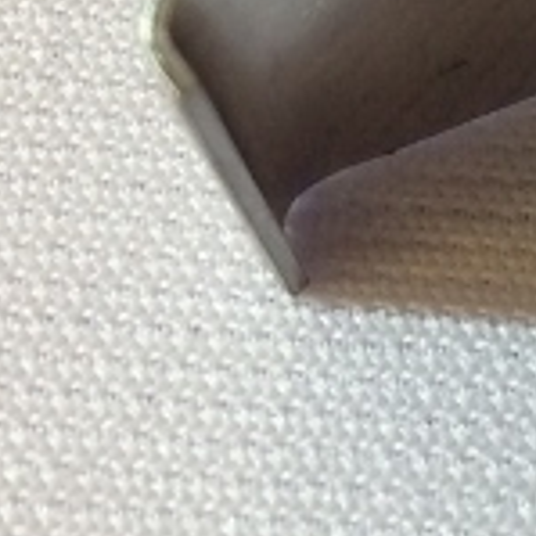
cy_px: 25
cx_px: 788
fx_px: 2663
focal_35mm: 152
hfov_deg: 11.1
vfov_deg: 11.4
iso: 32
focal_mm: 3.3
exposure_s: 1/40
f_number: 2.4
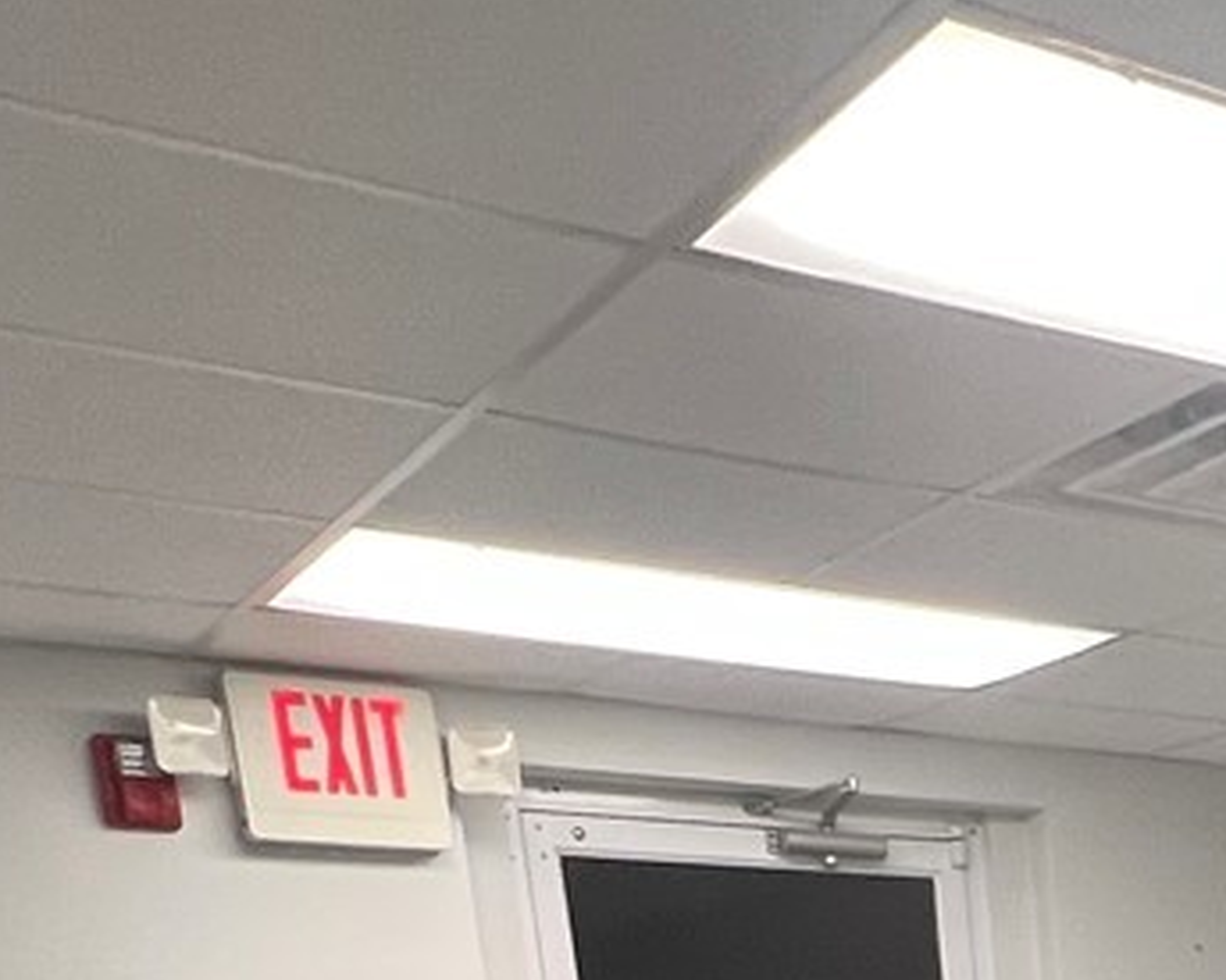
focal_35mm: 59
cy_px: 1939
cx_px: 1550
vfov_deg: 18.0
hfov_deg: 27.3
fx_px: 2140
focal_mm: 1.57
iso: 125
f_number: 1.8
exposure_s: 1/60
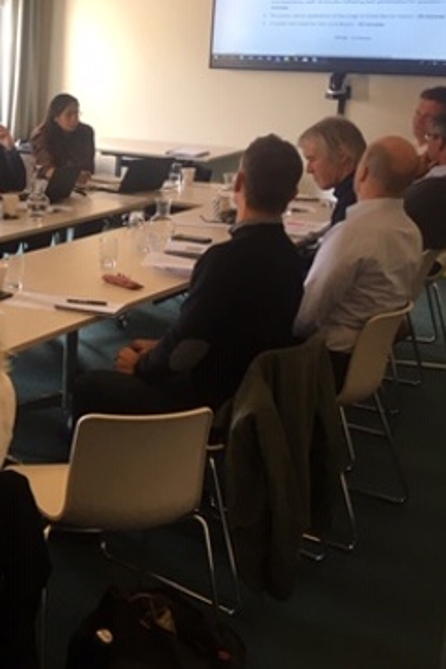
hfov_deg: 21.5
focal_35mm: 57
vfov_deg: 34.7
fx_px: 1059
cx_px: -136
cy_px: 225
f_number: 2.2
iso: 32
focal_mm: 4.15
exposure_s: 1/33
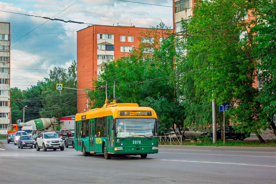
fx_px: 598
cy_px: 92
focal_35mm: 78
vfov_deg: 17.5
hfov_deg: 26.0
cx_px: 138
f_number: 4.5
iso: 320
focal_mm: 28.84
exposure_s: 1/400
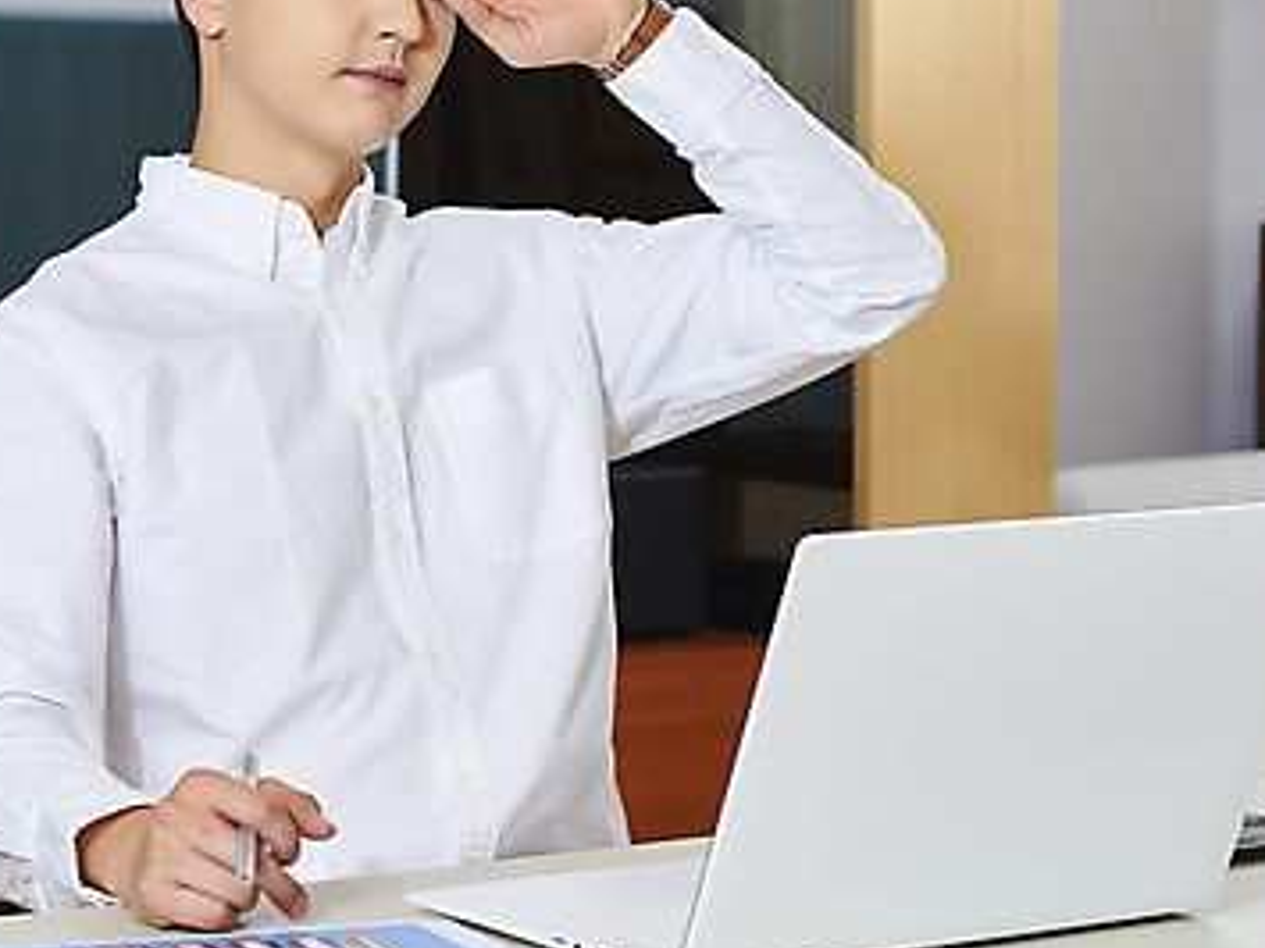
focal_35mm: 138
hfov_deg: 14.3
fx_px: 5041
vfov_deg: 10.7
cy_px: 310
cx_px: 387
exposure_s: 1/80
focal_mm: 85
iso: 200
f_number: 5.6
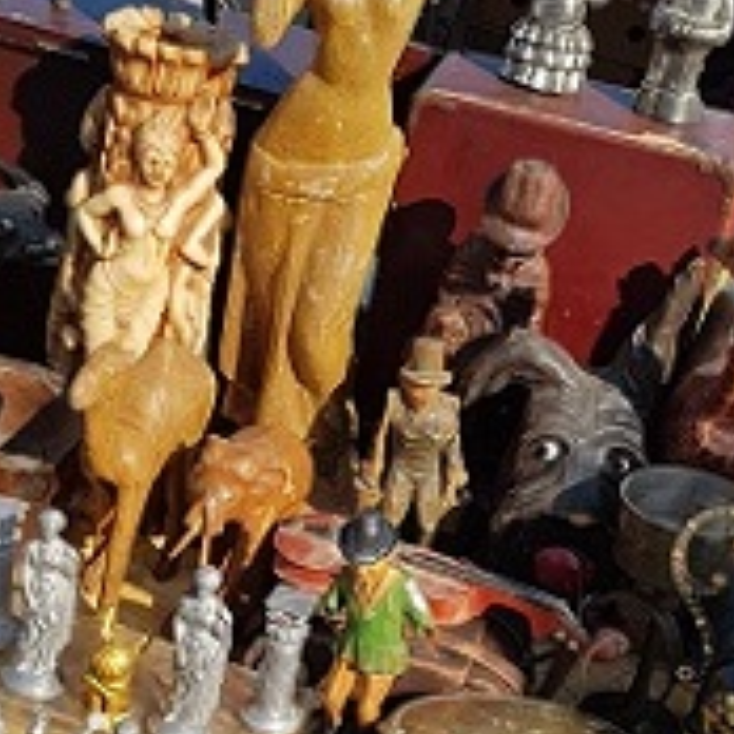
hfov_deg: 23.4
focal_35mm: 74
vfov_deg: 23.1
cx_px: 337
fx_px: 1775
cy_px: 557
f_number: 1.7
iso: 40
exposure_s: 1/2432
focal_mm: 4.2
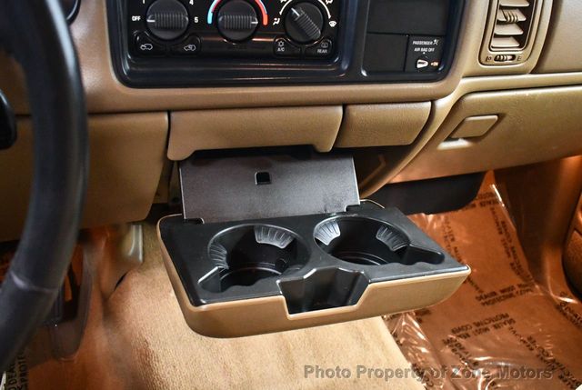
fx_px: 583
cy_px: 195
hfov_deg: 53.1
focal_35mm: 36
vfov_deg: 37.0
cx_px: 291
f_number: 3.5
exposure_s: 1/60
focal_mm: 18
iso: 8000
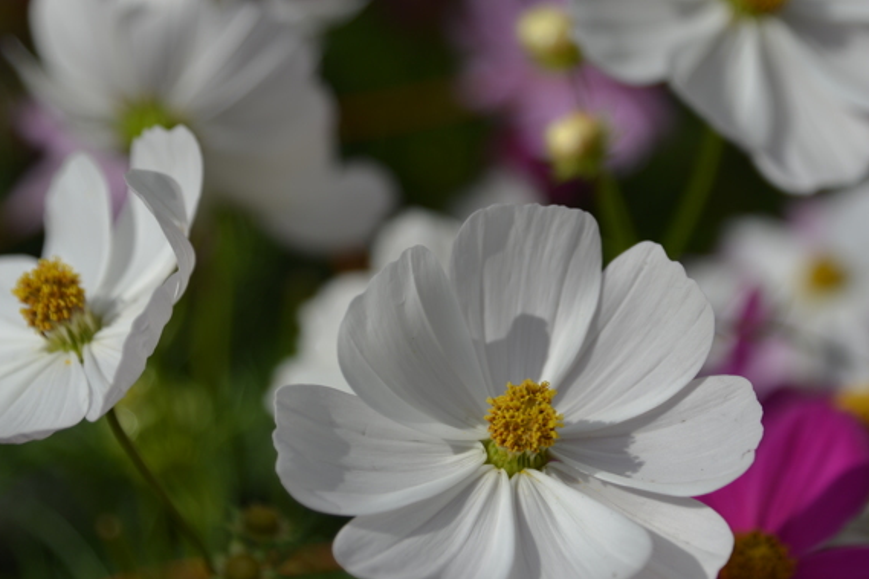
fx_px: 3040
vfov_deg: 10.9
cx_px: 490
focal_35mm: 126
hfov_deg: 16.3
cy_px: 271
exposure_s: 1/4000
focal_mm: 70
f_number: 2.8
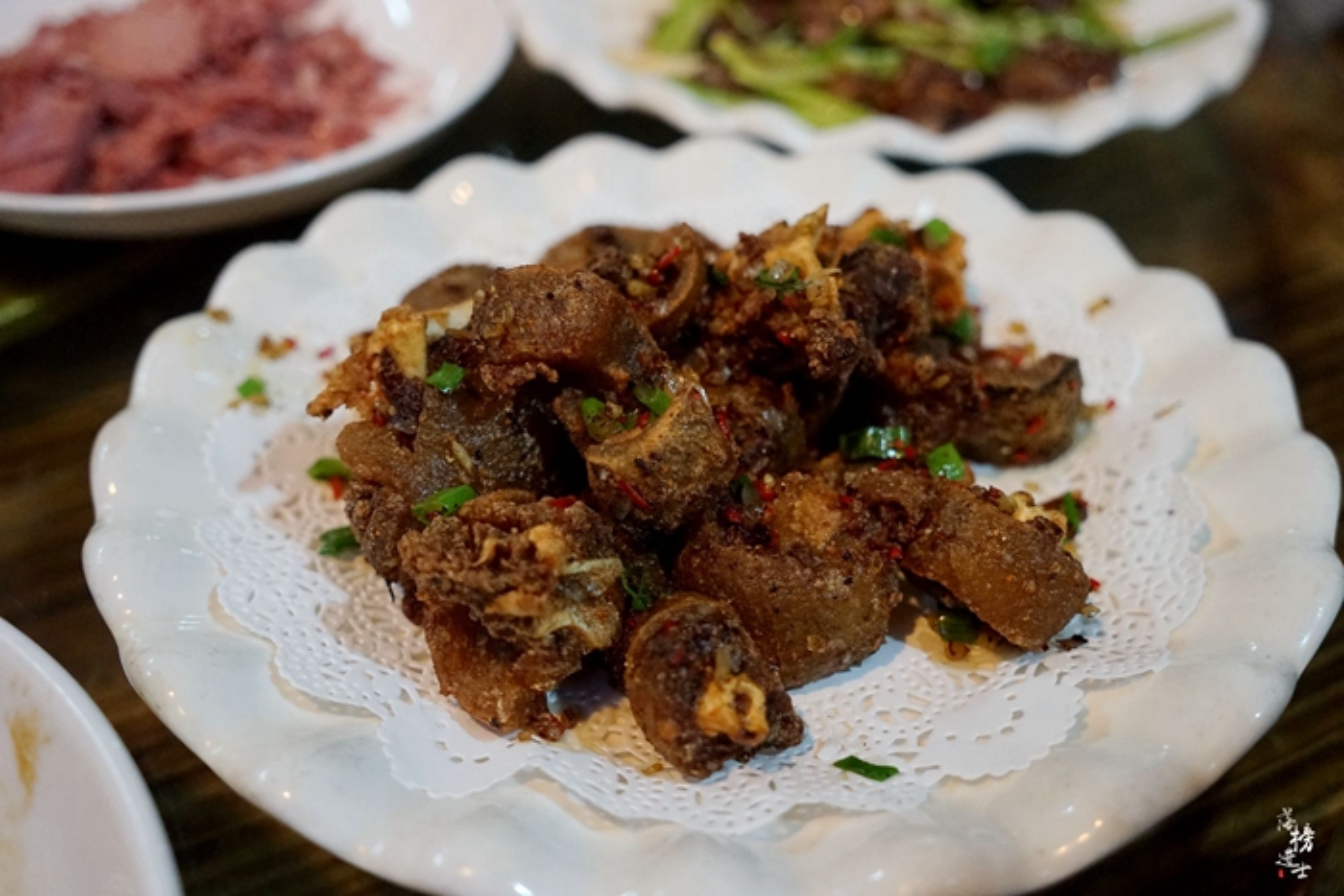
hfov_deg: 49.5
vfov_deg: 34.2
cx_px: 672
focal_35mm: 39
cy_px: 448
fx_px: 1456
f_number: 4
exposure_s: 1/160
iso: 4000
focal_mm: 39
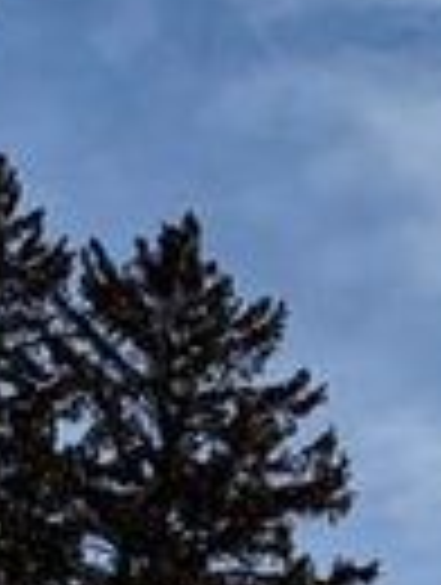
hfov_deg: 12.0
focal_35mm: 123
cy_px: 1429
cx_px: 410
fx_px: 2083
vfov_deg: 12.4
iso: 80
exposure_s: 1/14286
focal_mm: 6.76
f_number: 1.78
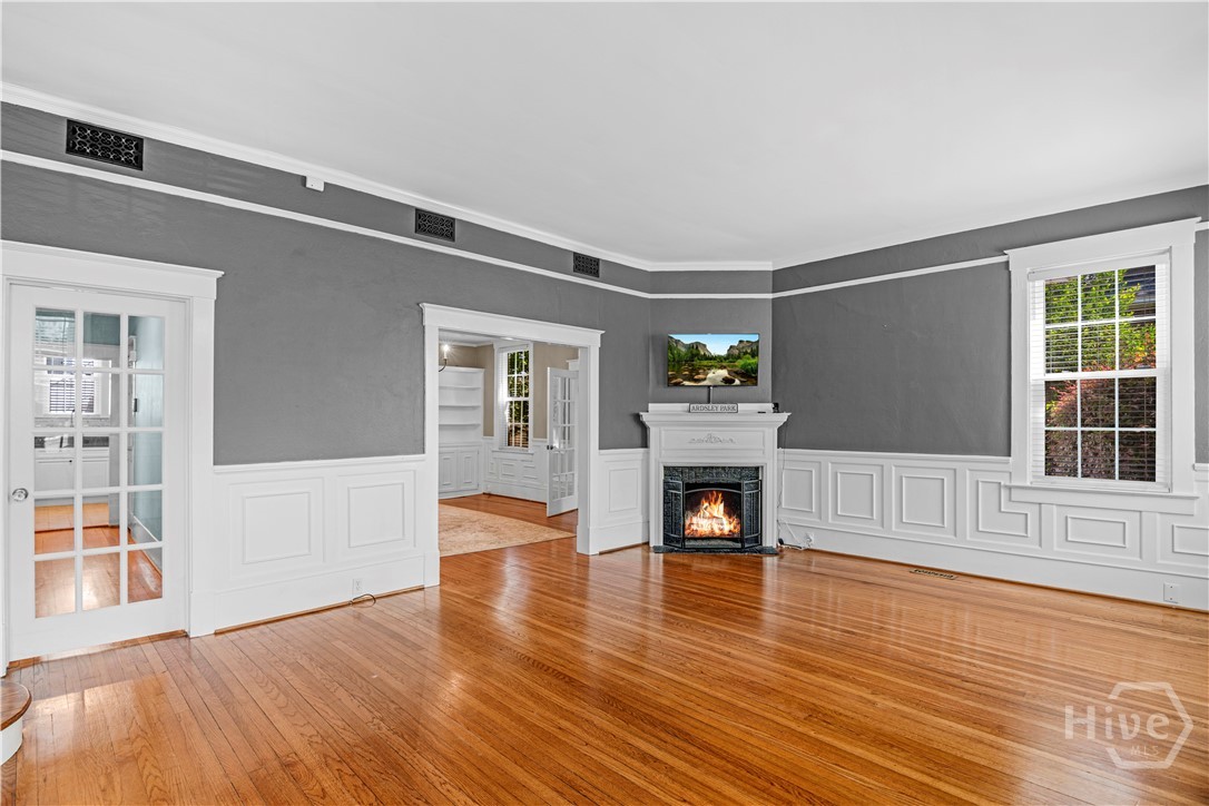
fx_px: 554
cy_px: 403
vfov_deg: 72.1
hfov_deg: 95.0
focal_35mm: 16
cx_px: 604
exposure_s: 1/2.5
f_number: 7.1
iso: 100
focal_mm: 11
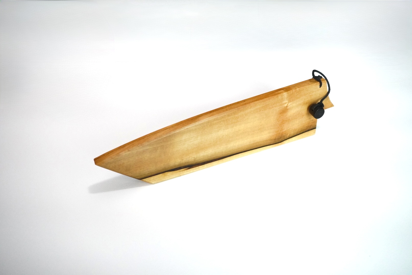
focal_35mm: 35
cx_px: 206
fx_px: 399
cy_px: 138
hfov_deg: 54.7
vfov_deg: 38.1
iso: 5000
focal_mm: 23.2
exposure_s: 1/160
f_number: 4
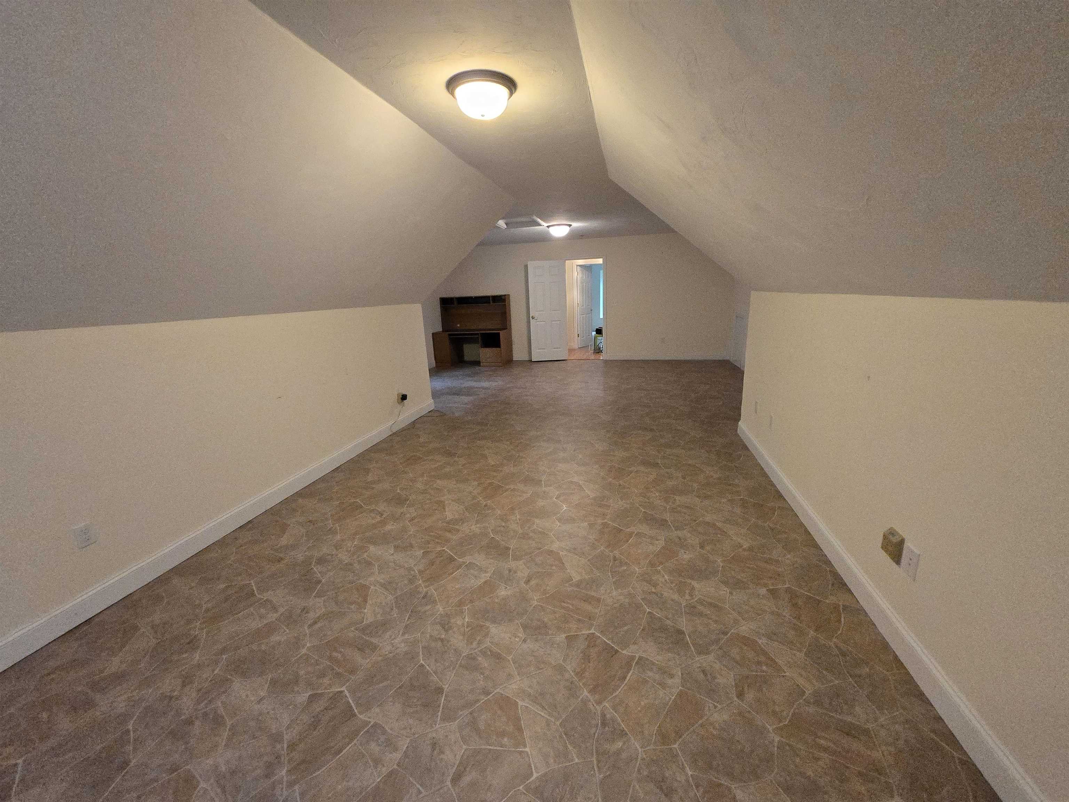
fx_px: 401
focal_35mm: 13
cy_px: 401
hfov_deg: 106.2
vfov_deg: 89.9
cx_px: 534
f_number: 2.2
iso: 1000
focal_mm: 1.7
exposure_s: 1/60
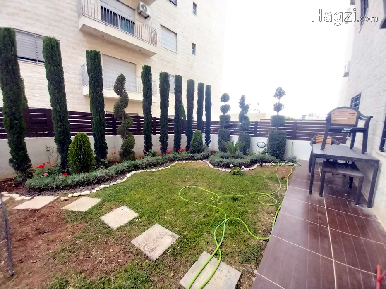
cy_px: 144
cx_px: 193
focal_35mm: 13
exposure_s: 1/100
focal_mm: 1.3
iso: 125
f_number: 2.2
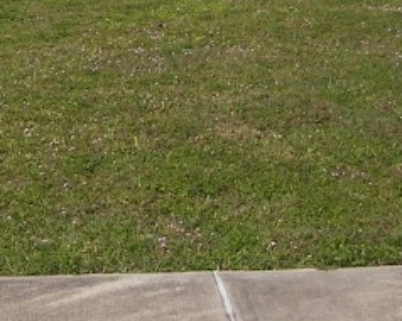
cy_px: -76
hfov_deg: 13.4
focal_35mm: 143
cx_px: 34
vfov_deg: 10.6
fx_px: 1700
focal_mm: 7.1
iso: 50
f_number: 3.6
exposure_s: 1/1250
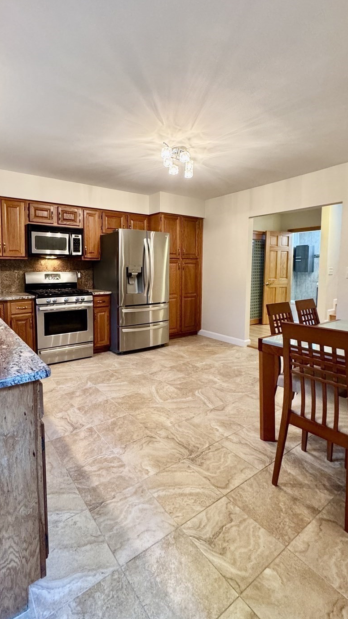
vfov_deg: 95.8
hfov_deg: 63.1
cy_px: 290
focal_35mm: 17
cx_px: 132
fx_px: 279
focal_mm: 2.22
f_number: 2.2
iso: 400
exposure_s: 1/60
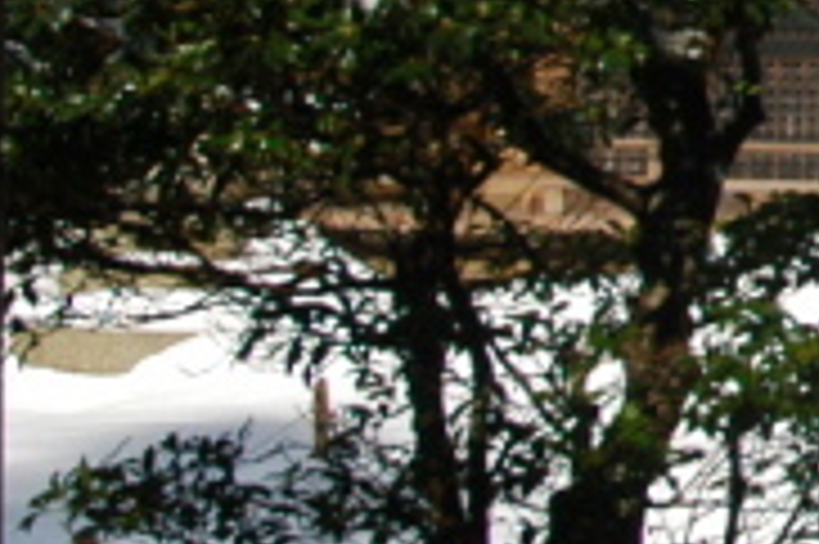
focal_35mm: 202
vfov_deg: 6.7
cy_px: -169
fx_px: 4591
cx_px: 1944
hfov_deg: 9.2
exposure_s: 1/320
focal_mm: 24
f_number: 10
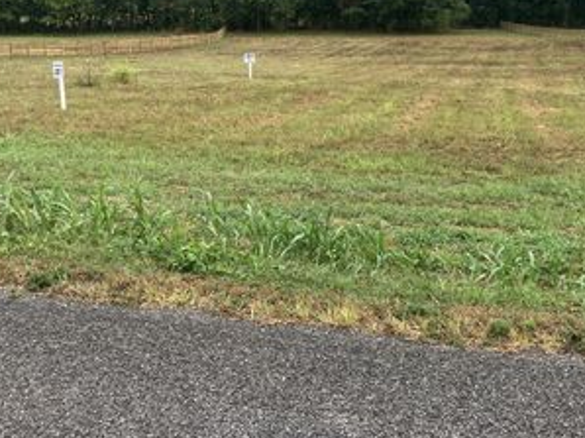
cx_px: 334
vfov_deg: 30.1
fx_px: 794
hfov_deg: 40.4
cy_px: 91
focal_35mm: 47
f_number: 1.8
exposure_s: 1/534
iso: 32
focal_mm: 3.99
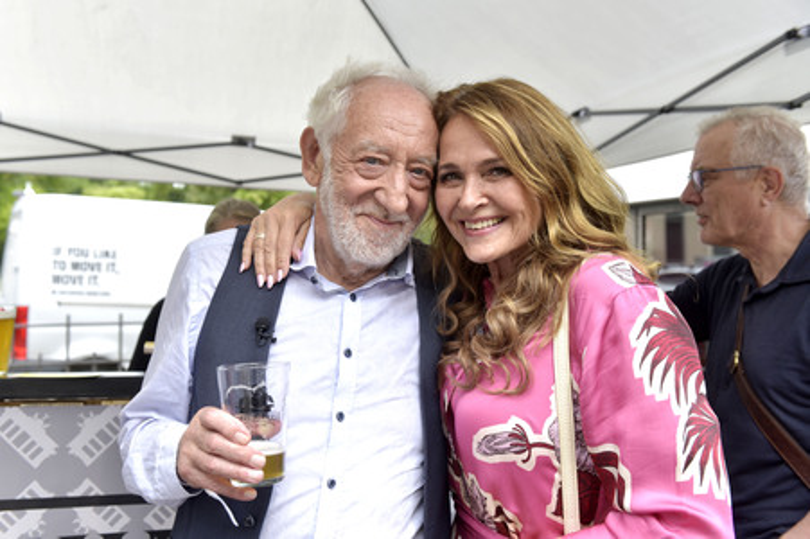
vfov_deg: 35.0
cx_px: 405
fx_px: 854
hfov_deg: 50.7
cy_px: 270
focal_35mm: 38
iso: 400
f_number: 5
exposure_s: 1/100
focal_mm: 38
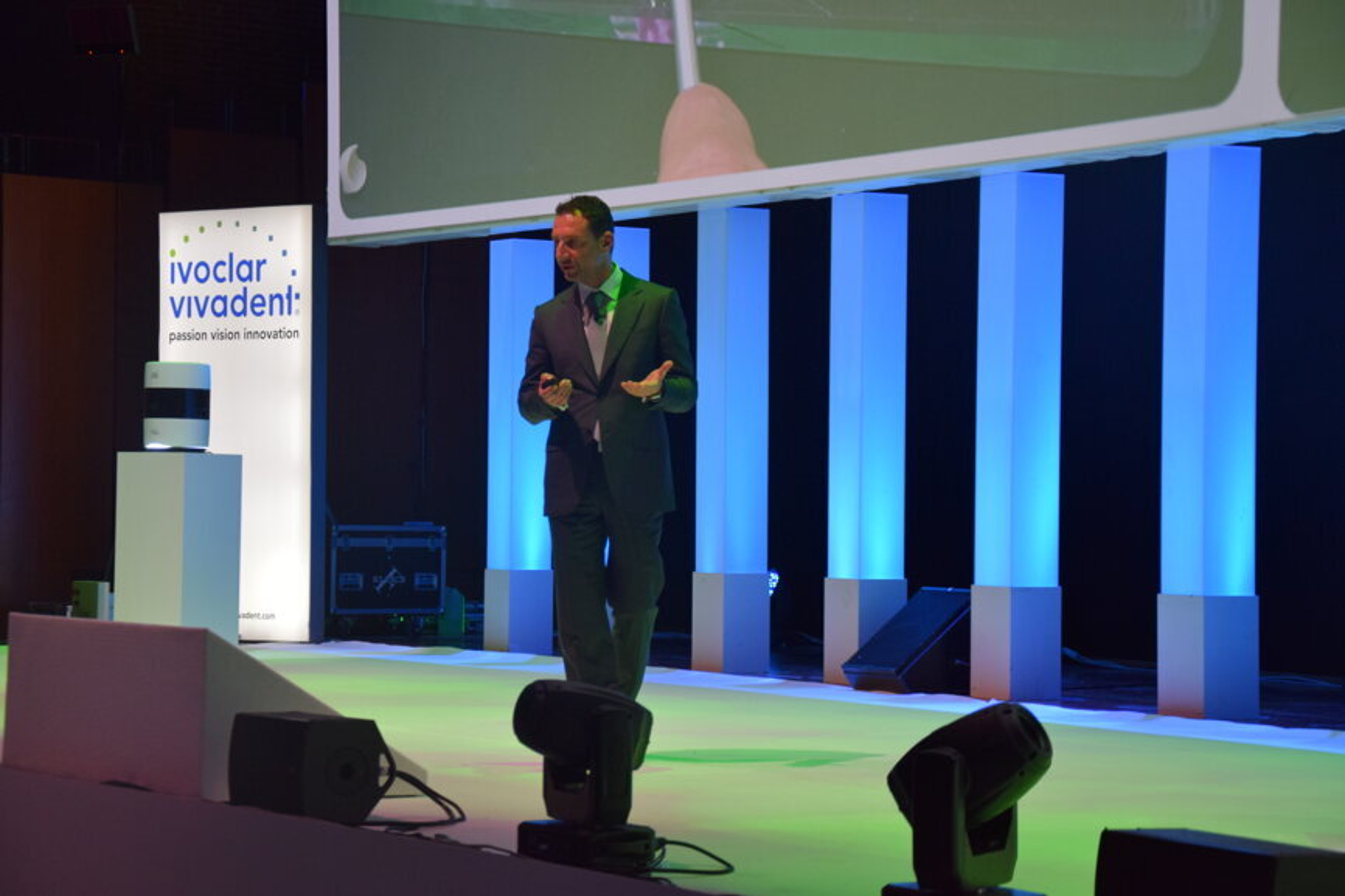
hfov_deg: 21.9
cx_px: 672
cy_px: 448
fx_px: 3474
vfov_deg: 14.7
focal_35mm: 93
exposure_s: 1/60
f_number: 5.3
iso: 1000
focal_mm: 62
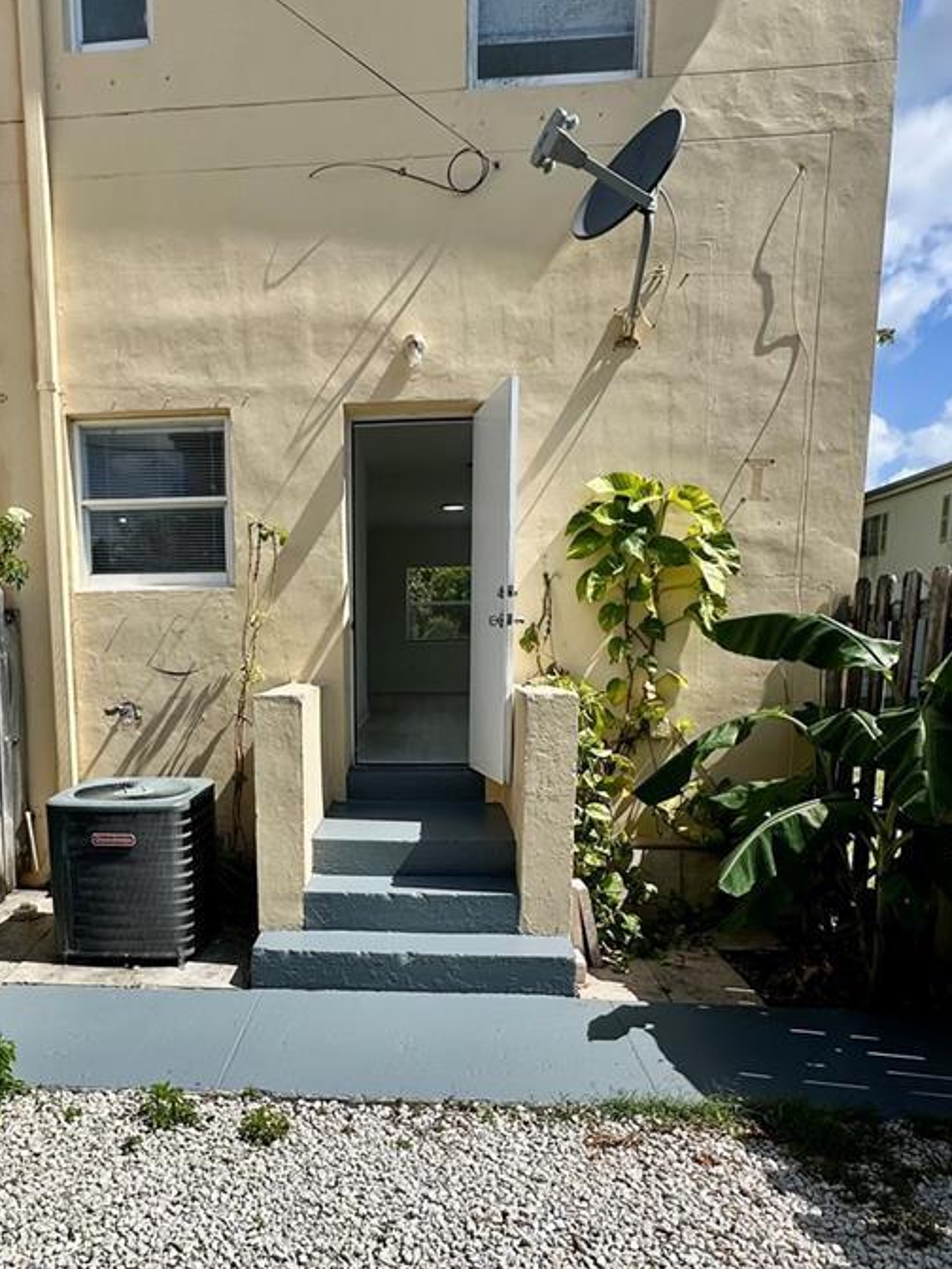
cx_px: 329
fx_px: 917
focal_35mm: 25
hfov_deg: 53.9
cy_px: 787
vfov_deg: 68.4
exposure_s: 1/5556
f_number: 2.2
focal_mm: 2.22
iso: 50
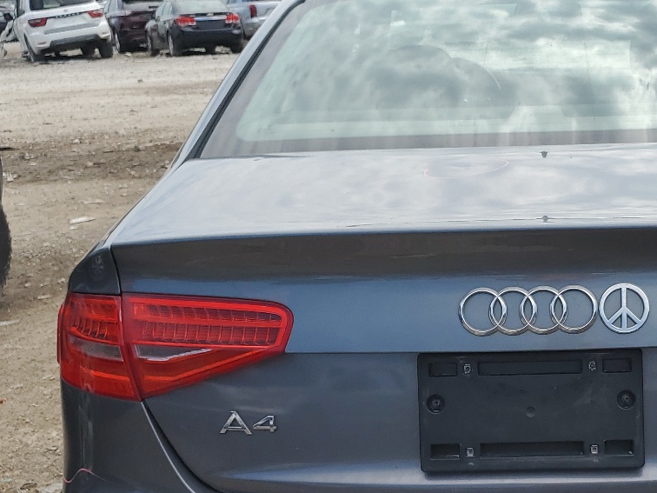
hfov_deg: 33.5
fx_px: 1044
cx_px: 560
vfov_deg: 26.2
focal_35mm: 55
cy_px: 377
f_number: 1.5
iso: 50
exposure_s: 1/2500
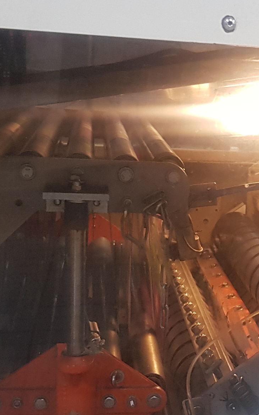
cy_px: 279
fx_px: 870
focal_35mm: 77
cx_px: 230
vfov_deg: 26.6
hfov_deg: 16.7
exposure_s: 1/33
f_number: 1.7
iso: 200
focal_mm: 4.3
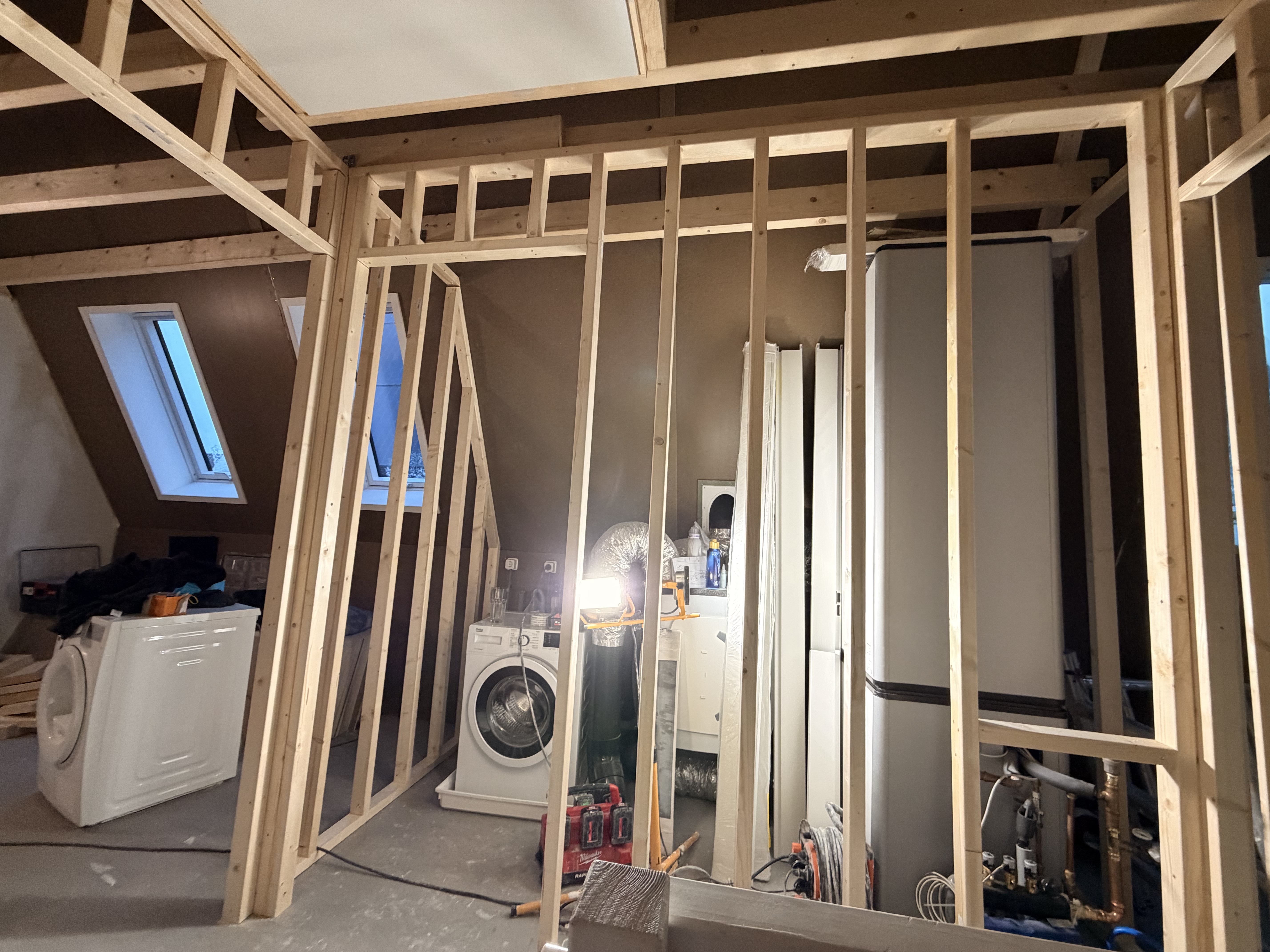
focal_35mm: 14
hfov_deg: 102.1
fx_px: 514
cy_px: 476
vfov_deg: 85.7
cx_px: 635
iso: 320
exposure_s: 1/50
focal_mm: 2.22
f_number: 2.2
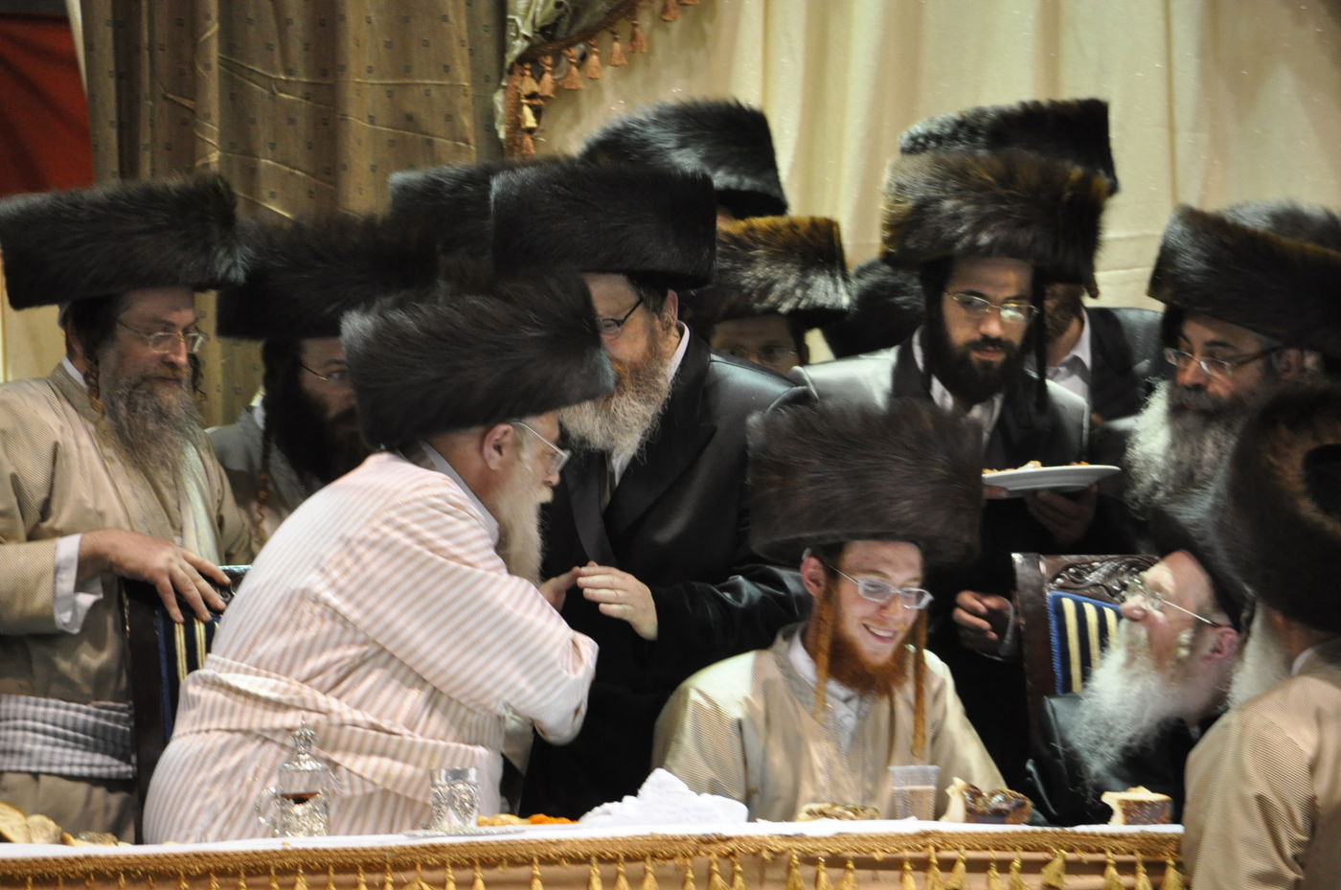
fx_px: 11716
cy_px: 445
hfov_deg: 6.6
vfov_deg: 4.3
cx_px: 670
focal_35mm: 315
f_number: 5.6
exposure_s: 1/80
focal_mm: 210
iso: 1250
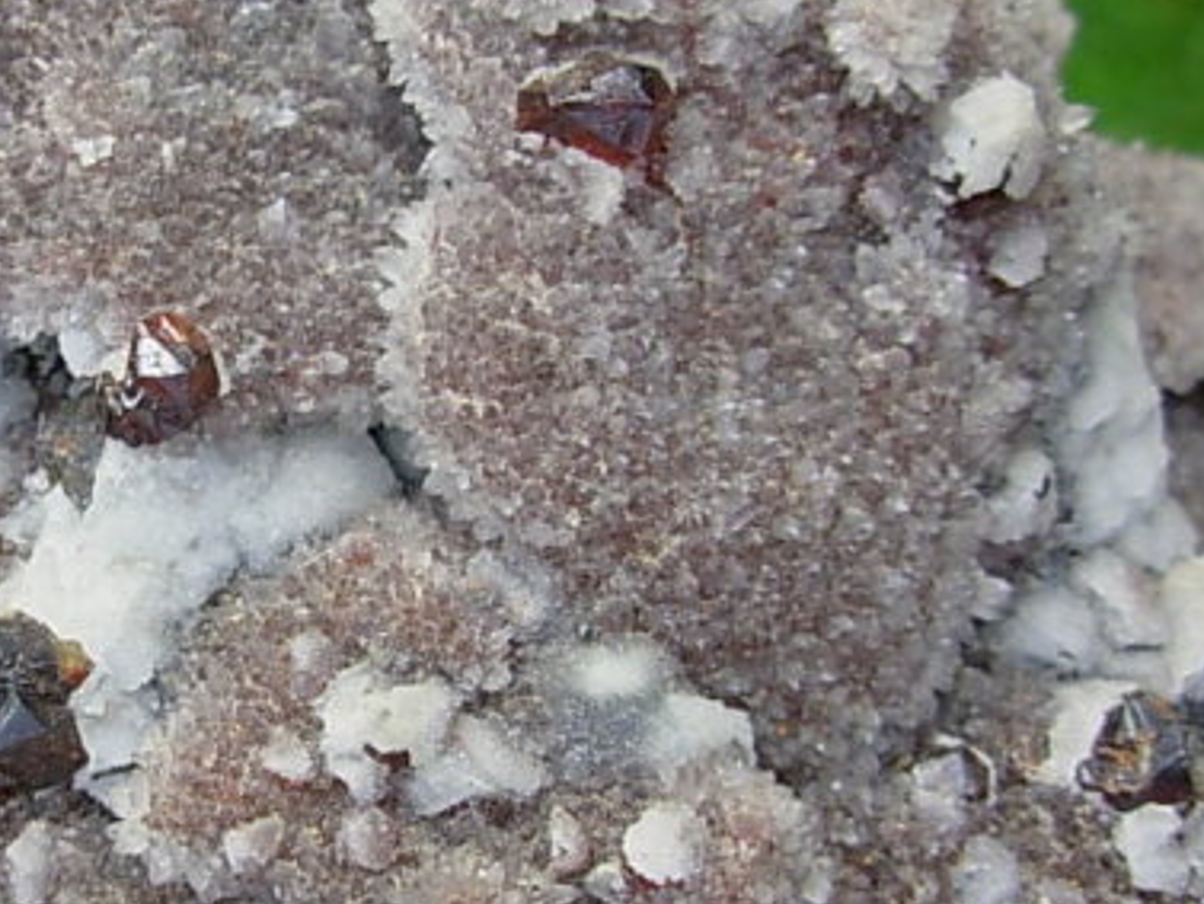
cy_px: 454
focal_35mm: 68
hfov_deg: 28.1
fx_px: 2366
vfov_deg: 21.6
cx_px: 270
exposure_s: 1/256
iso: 50
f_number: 2.9
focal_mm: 6.3
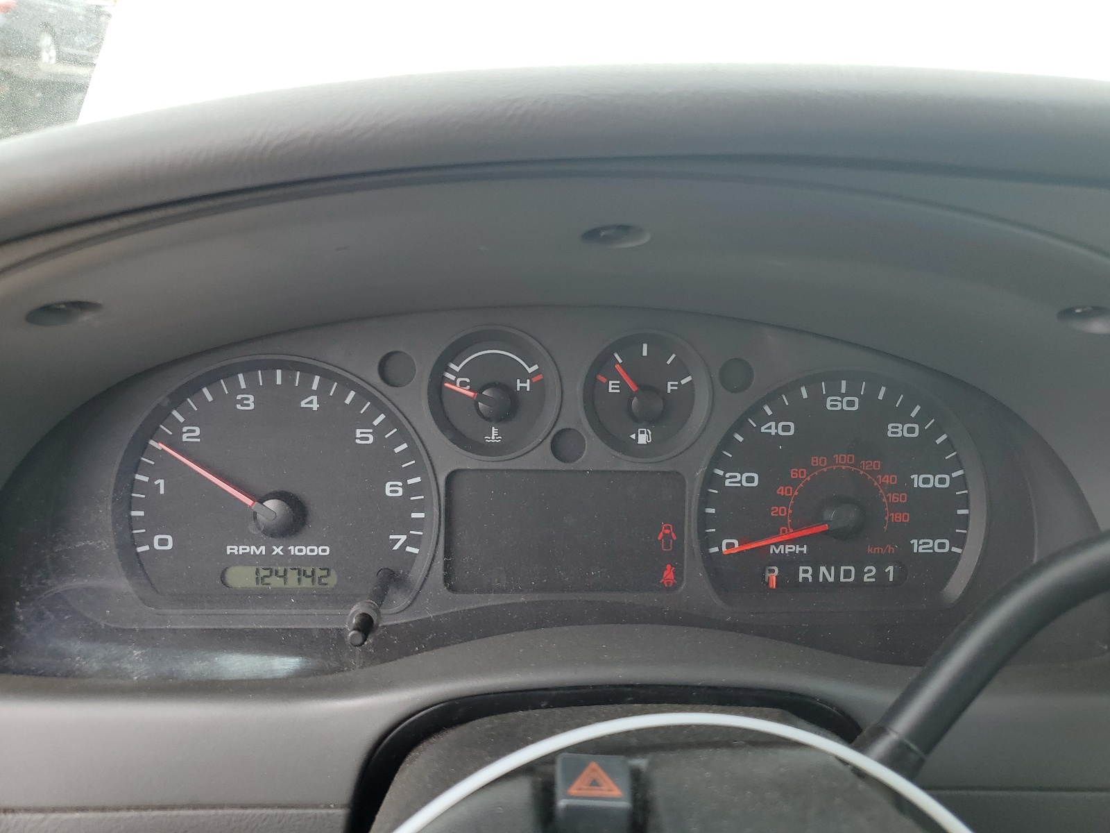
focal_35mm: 26
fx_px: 834
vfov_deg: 53.1
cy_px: 416
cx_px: 555
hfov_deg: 67.3
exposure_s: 1/357
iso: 50
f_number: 1.5
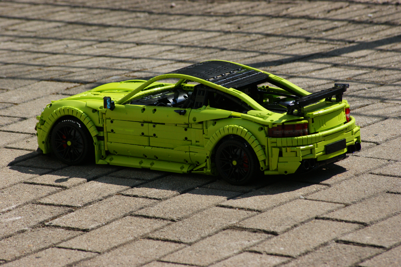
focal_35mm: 300
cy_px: 134
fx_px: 3340
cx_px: 200
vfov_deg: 4.6
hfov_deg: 6.9
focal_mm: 200
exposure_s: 1/1000
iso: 400
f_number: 10
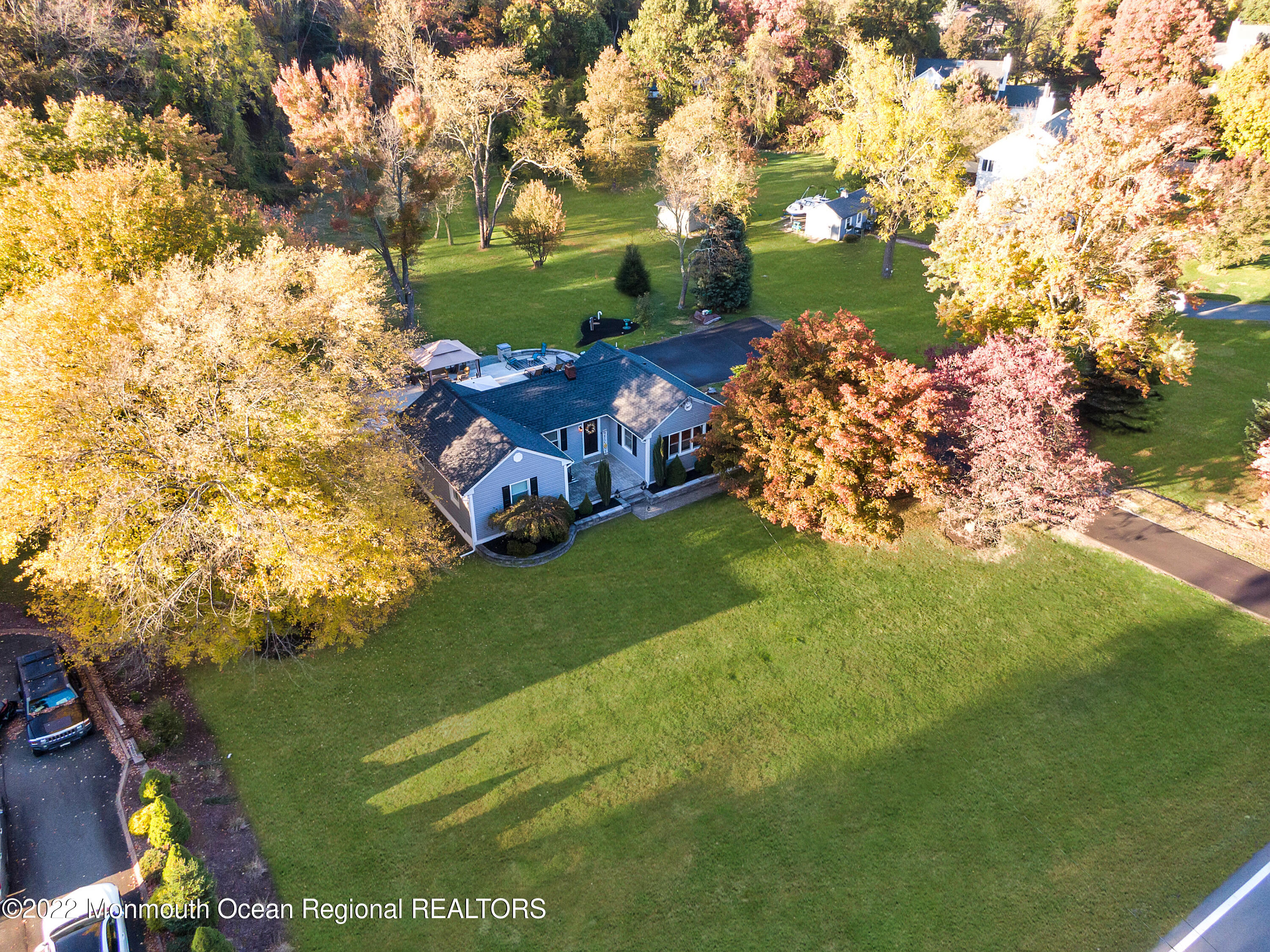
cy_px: 476
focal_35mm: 24
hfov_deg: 71.6
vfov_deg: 56.8
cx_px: 635
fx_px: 880
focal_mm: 4.39
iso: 200
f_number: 2.8
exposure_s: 1/25
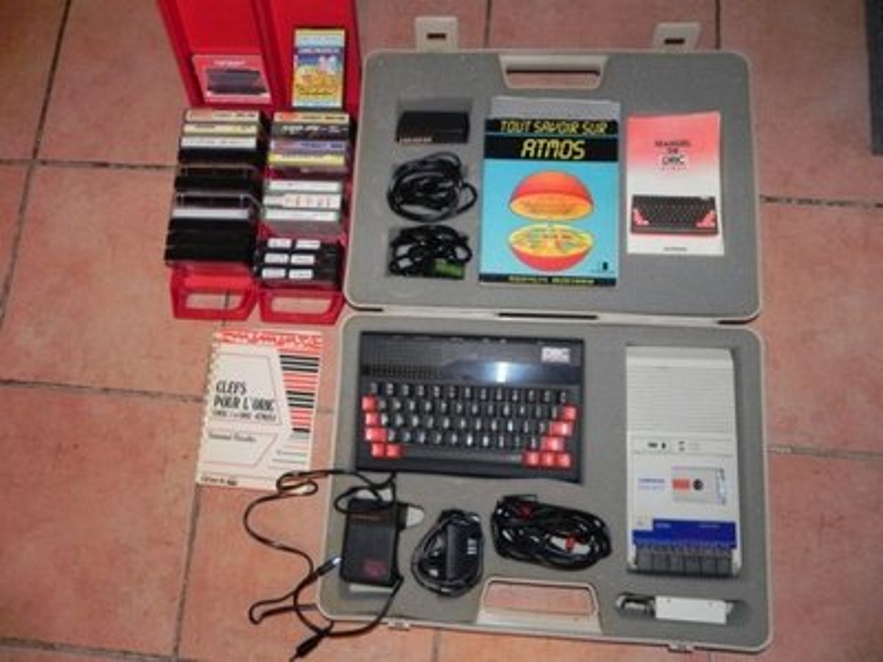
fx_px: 663
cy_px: 331
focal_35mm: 26
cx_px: 442
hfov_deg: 67.3
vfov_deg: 53.1
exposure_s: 1/30
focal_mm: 4.6
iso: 200
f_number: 2.8
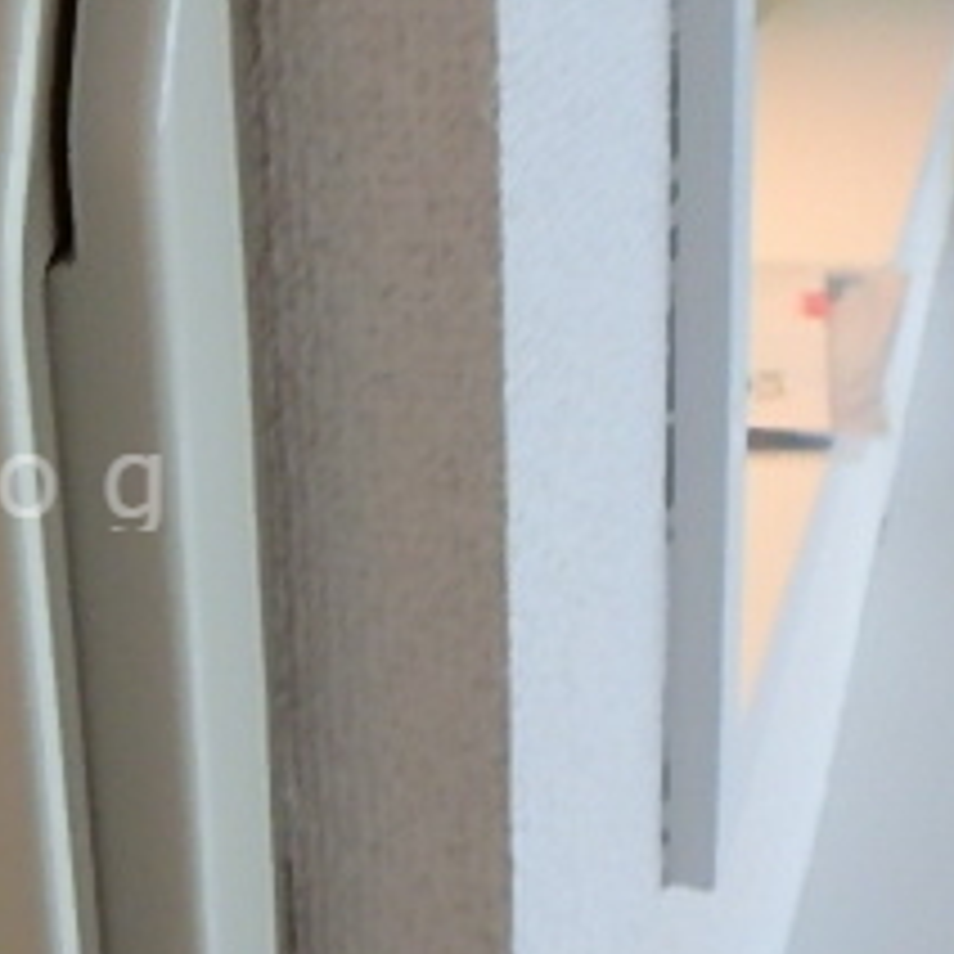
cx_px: -122
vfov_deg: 30.6
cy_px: 477
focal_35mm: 56
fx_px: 1746
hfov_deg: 27.7
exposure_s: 1/30
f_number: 3.5
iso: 500
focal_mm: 3.7
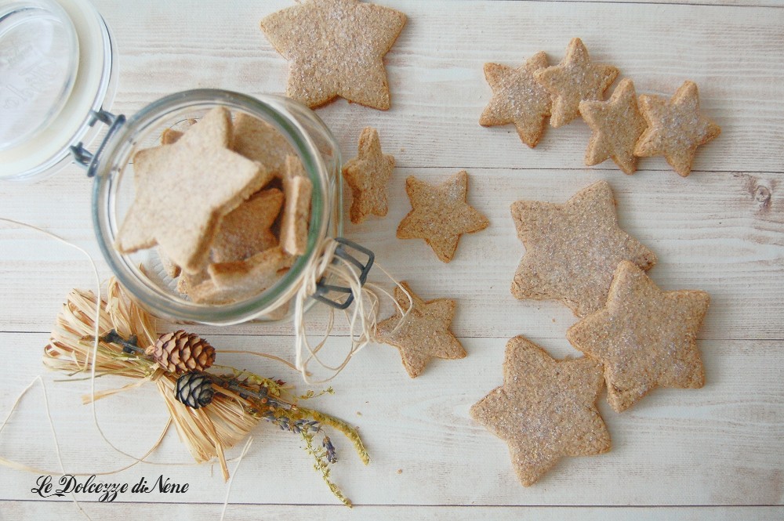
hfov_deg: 46.4
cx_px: 392
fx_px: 914
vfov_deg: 31.8
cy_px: 260
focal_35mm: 42
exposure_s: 1/20
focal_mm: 28
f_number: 4.2
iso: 800
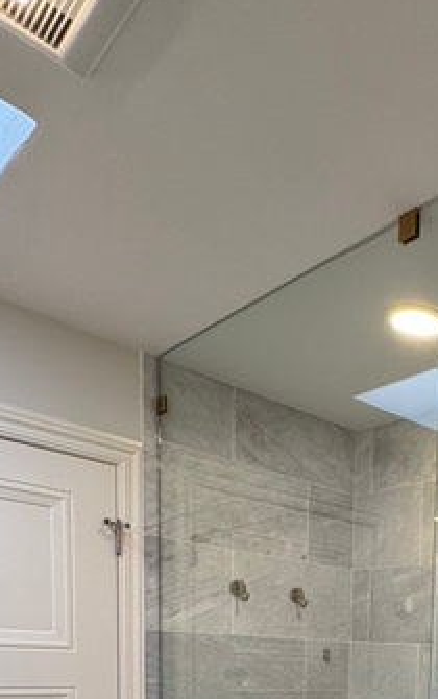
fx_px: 648
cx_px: 517
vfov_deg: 46.1
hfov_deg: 31.6
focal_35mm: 34
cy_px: 722
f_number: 2.2
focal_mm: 2.22
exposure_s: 1/120
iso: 125
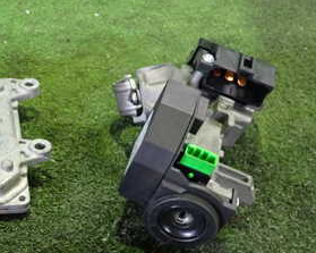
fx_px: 589
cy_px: 217
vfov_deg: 23.7
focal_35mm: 63
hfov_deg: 28.1
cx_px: -6
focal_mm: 5.4
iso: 800
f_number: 2.3
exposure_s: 1/30
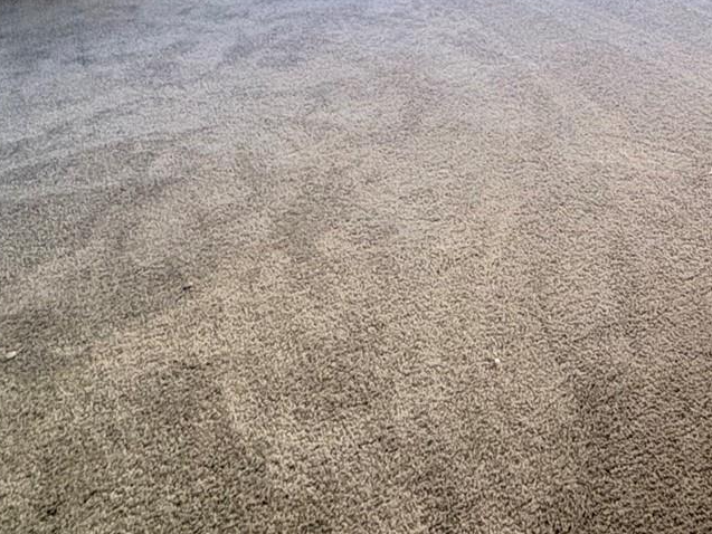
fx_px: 926
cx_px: 753
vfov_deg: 23.7
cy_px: -315
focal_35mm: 45
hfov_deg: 36.6
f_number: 2.2
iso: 320
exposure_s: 1/60
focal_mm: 2.22
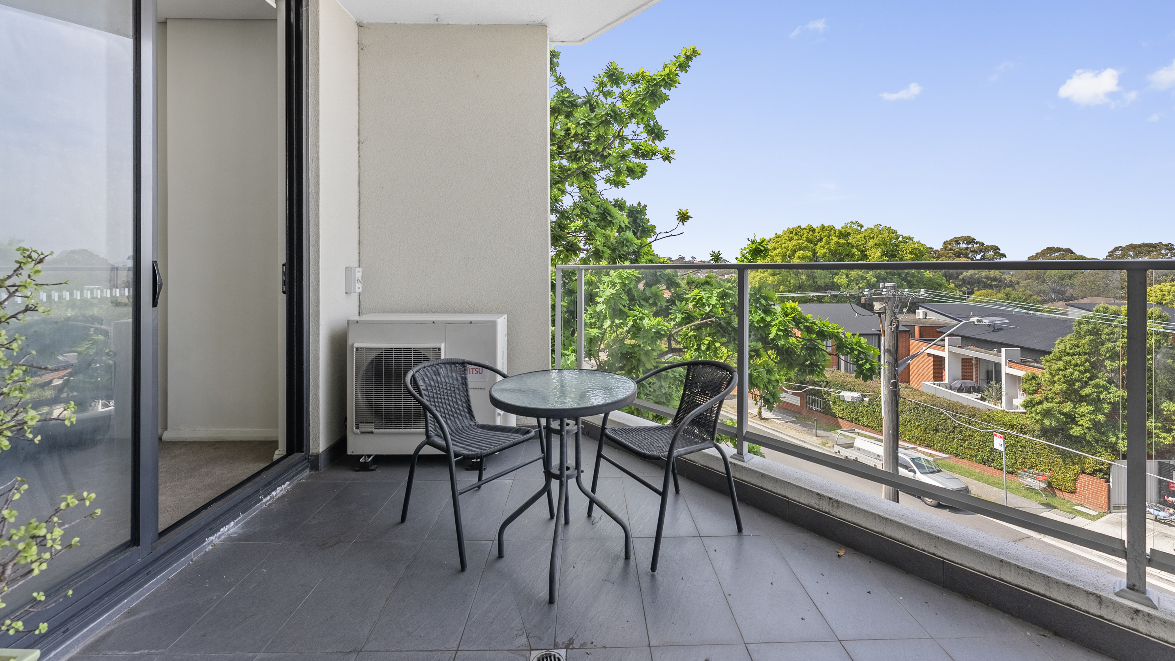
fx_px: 467
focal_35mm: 15
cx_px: 594
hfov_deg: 103.0
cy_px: 269
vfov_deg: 69.9
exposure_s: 1/15
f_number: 9
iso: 100
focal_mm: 14
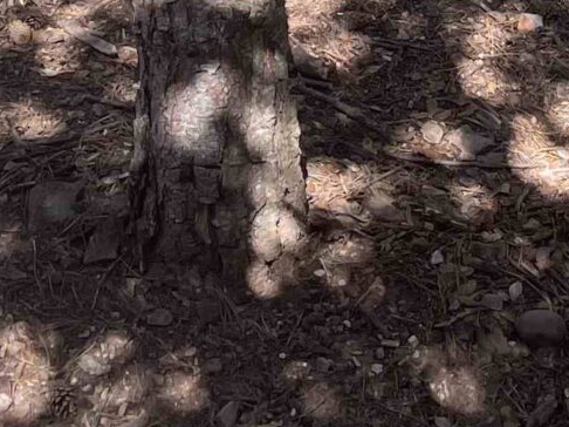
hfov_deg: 14.3
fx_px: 2251
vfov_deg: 9.3
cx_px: 482
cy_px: -696
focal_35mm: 137
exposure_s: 1/342
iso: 32
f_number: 1.6
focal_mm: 4.2
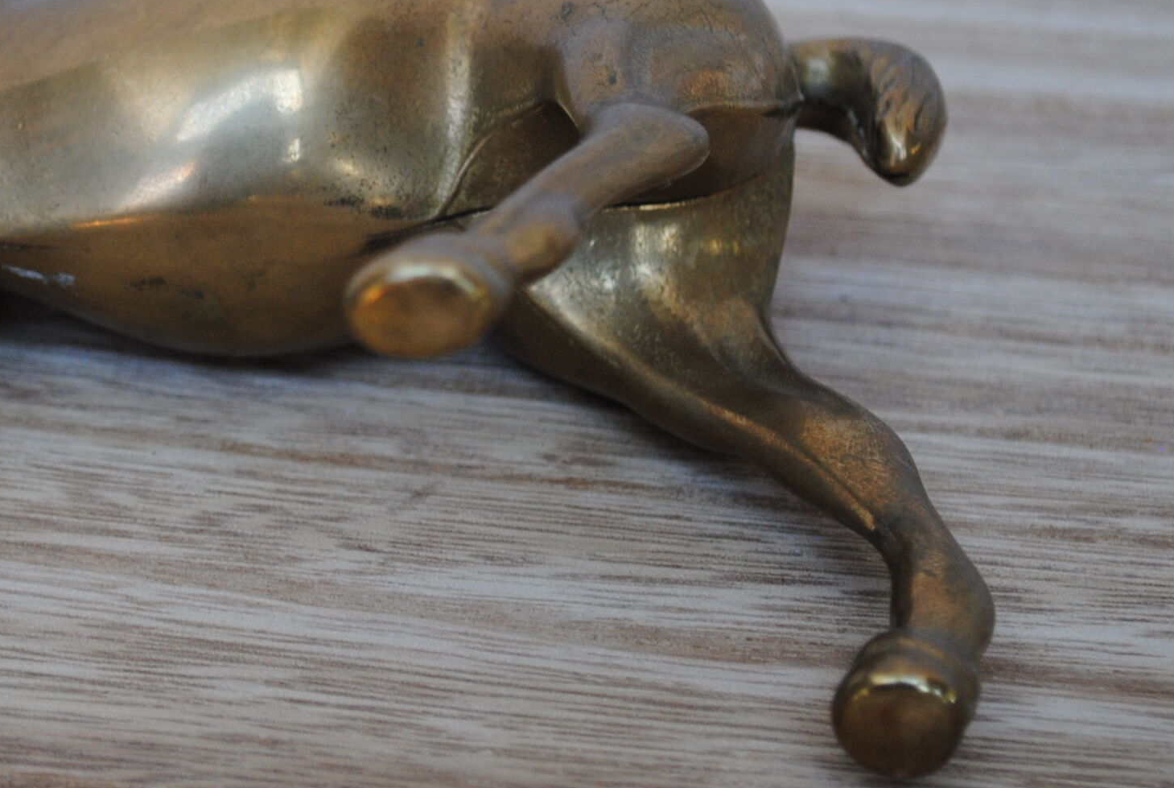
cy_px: 217
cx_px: 175
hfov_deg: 15.1
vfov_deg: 10.3
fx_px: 4378
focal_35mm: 134
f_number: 5.3
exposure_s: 1/30
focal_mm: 45
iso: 320
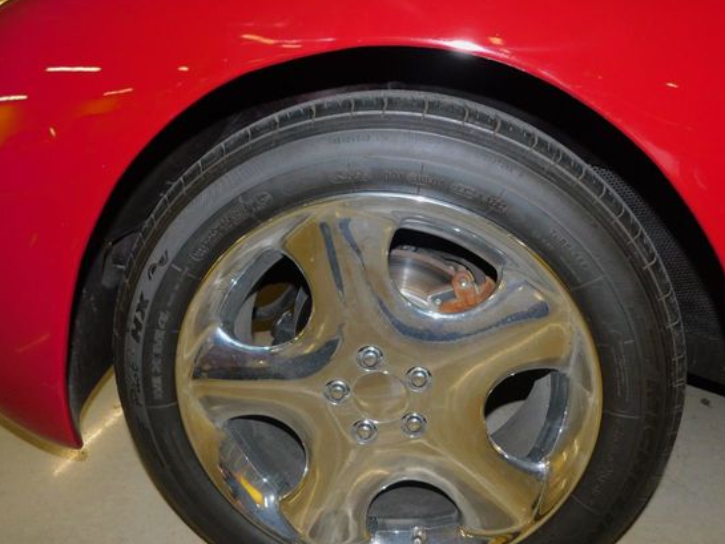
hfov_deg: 65.3
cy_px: 291
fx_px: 566
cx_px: 358
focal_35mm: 27
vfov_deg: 51.3
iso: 200
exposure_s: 1/30
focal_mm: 4
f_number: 3
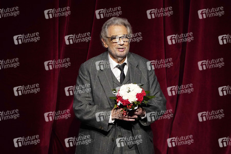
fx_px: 2757
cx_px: 116
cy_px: 77
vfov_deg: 3.2
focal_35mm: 430
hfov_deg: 4.8
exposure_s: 1/200
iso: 3200
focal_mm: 430
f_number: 6.3
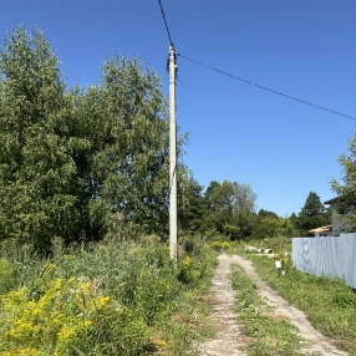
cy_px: 228
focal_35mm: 27
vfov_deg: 58.1
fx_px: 314
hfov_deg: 58.7
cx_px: 210
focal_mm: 2.22
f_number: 2.2
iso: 50
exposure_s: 1/1672
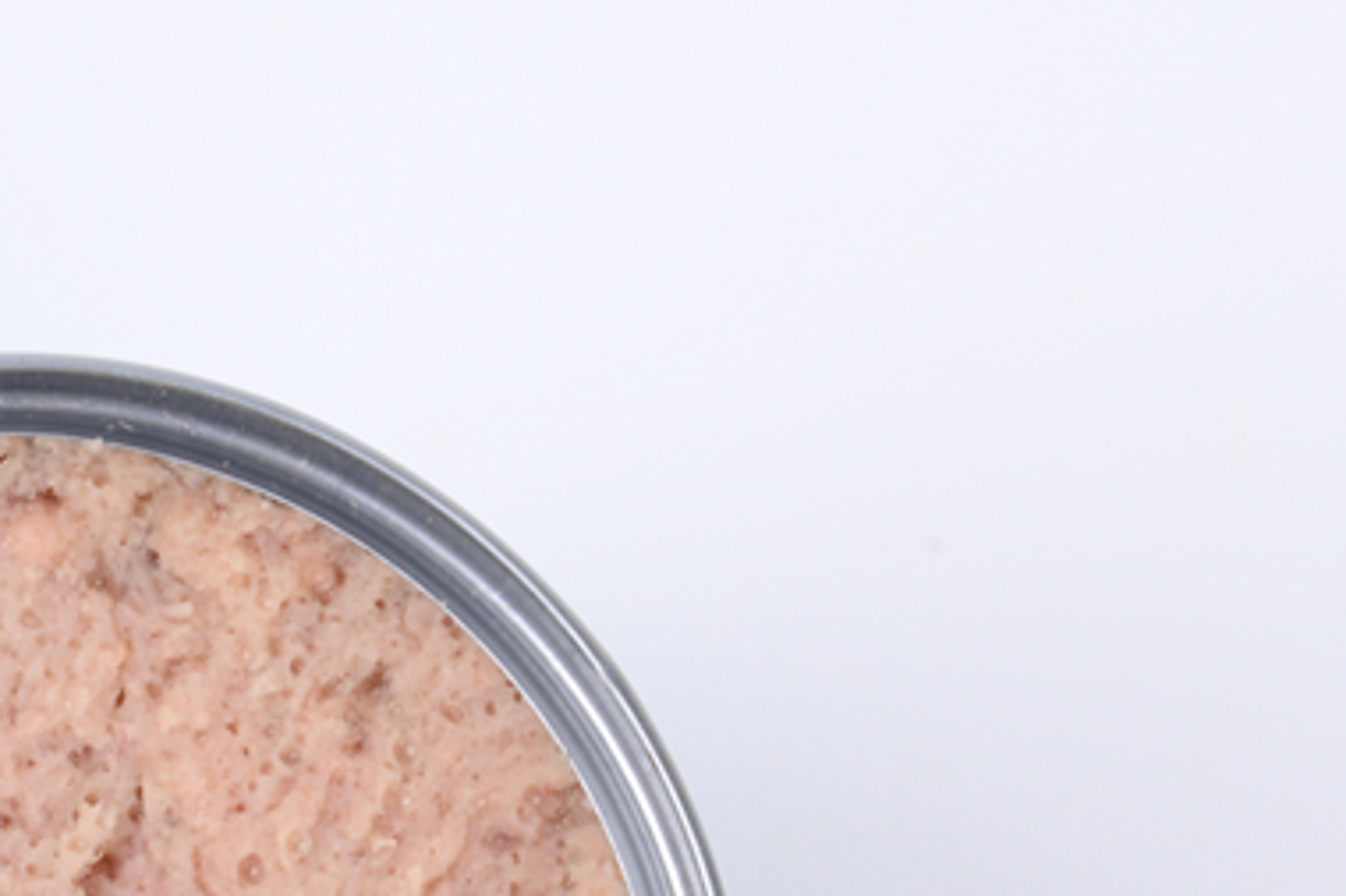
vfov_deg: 4.3
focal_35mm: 316
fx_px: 11809
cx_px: 11
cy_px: 1078
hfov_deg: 6.5
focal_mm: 120
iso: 125
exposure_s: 1/125
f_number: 11
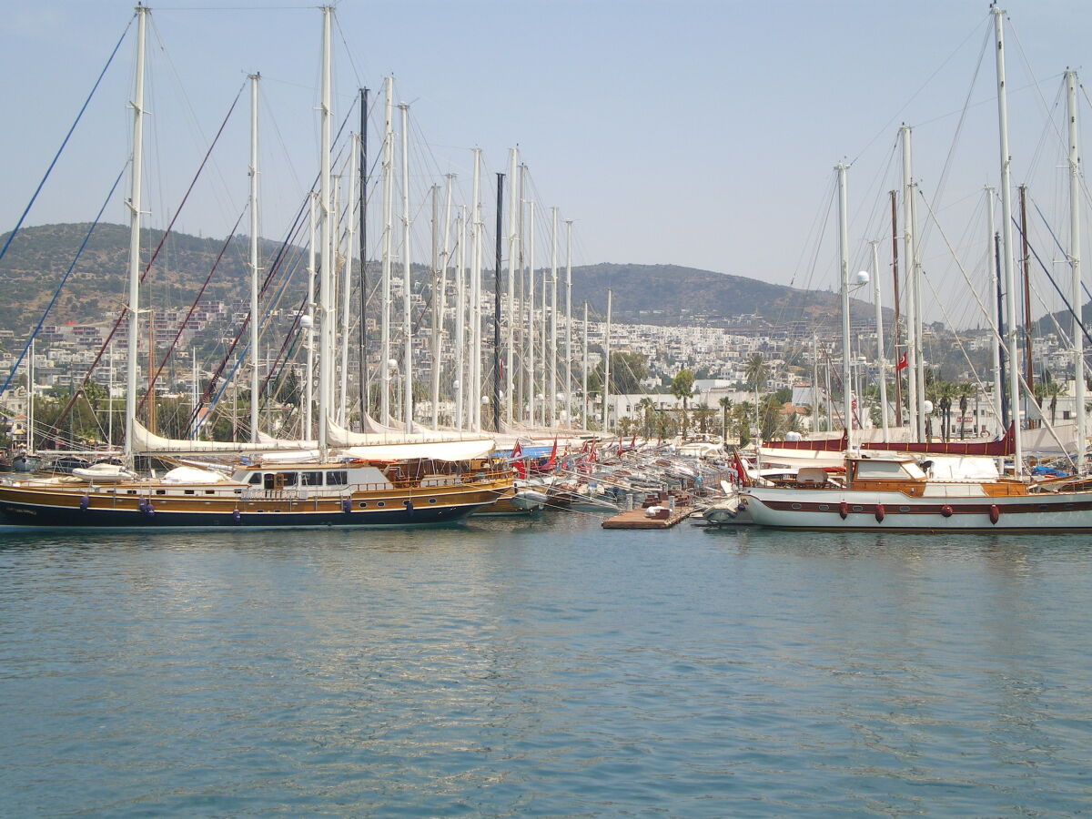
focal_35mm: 65
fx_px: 2050
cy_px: 410
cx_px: 546
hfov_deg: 29.8
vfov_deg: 22.6
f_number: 6.2
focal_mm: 11.3
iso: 50
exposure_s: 1/250
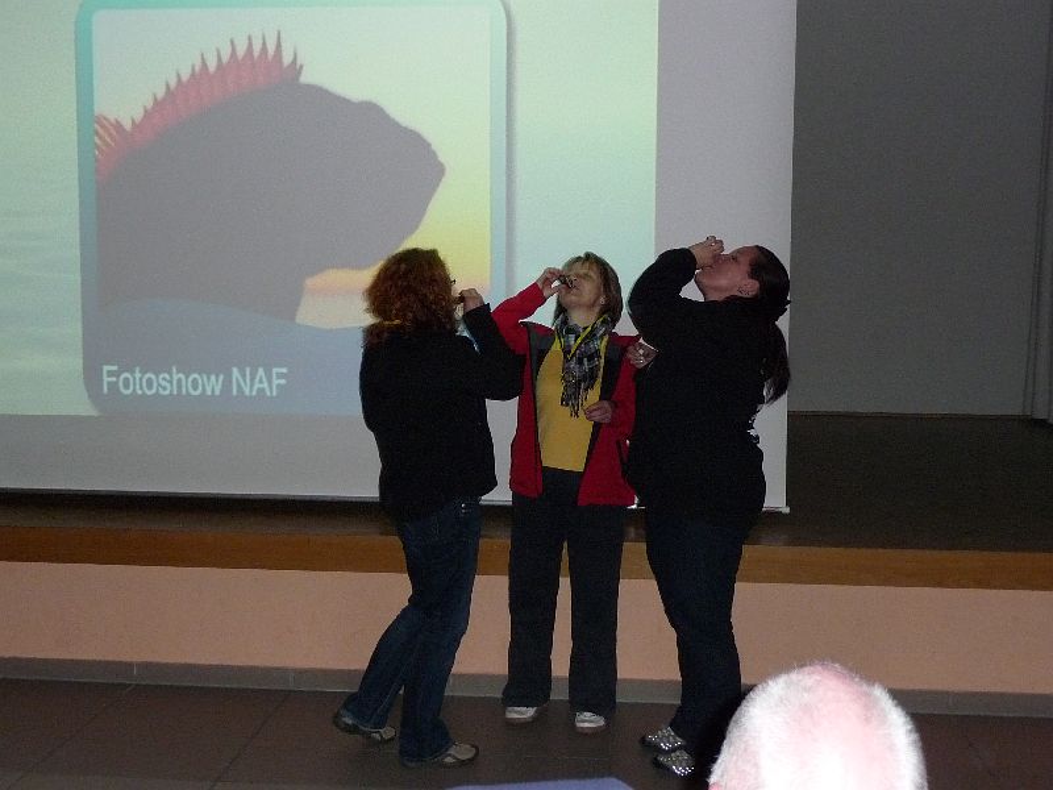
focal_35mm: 43
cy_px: 395
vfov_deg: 33.6
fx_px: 1308
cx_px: 526
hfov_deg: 43.9
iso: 500
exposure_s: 1/30
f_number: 4
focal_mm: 7.1
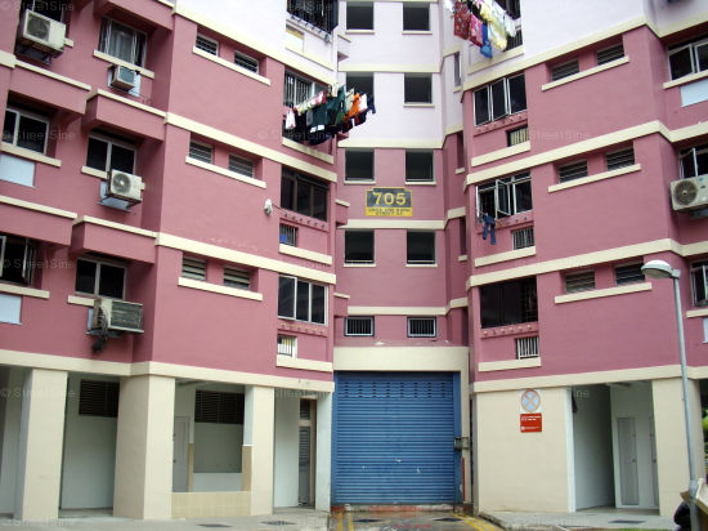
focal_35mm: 37
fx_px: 756
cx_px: 354
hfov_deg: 50.2
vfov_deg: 38.6
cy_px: 266
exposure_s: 1/200
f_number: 2.8
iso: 80
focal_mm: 6.2
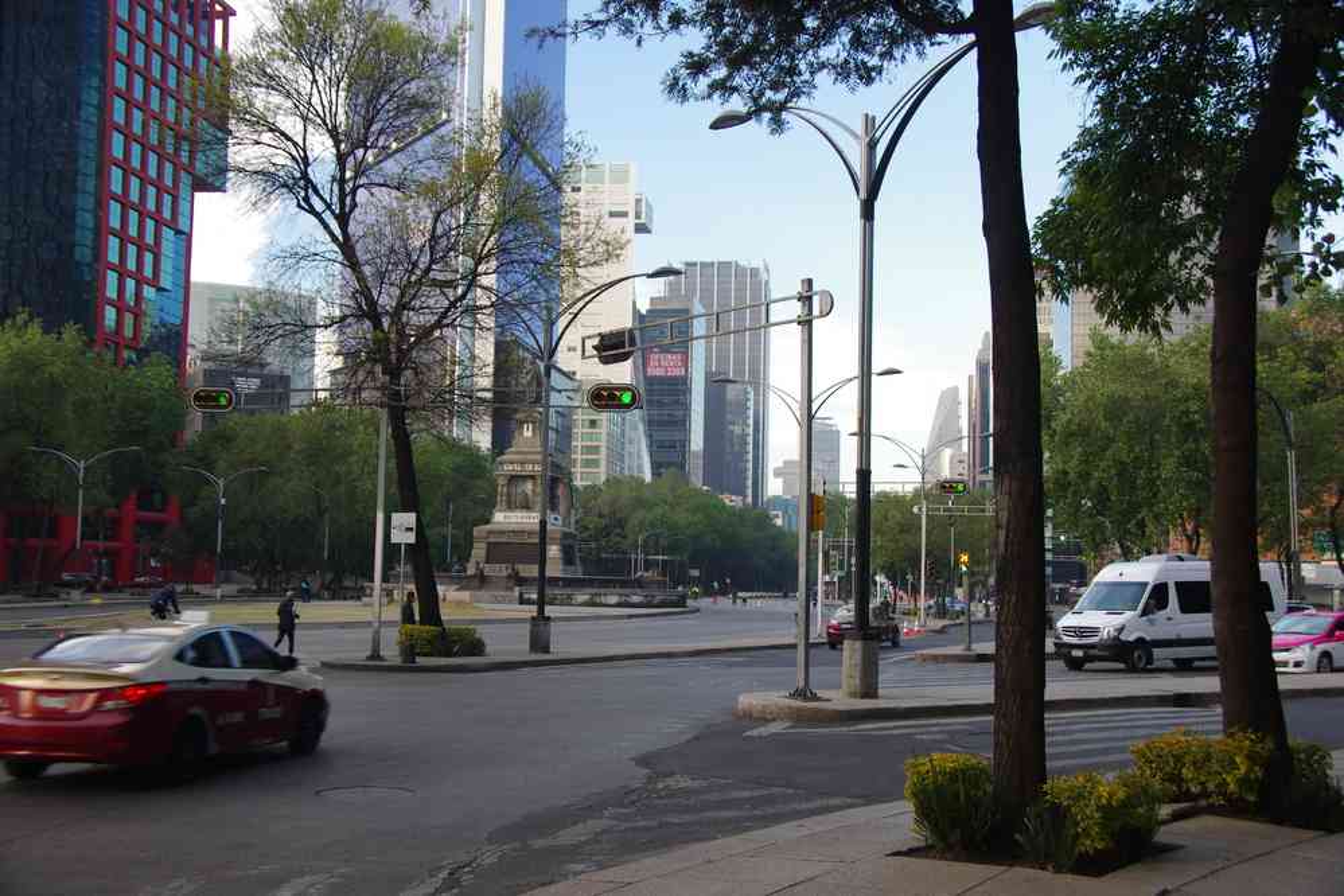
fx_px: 1506
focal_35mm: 40
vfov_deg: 33.1
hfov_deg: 48.1
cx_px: 672
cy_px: 448
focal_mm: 26.9
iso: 400
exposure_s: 1/50
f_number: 5.6
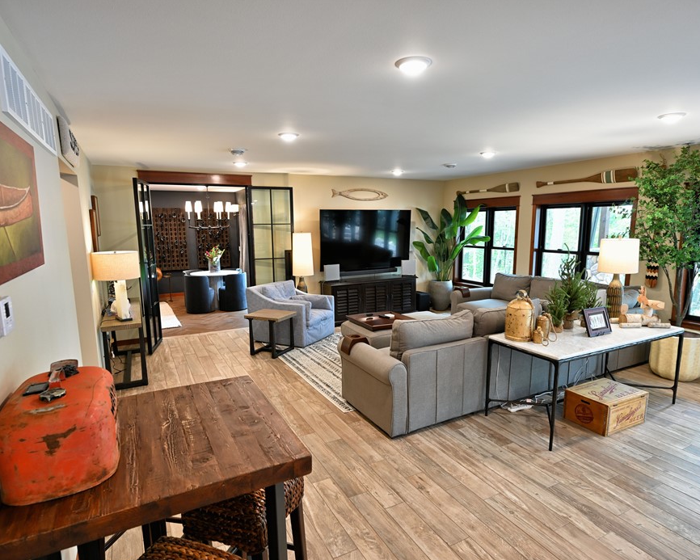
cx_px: 361
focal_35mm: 20
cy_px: 290
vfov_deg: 68.1
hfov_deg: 80.3
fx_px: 414
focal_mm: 17
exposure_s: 1/13
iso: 400
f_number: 5.6
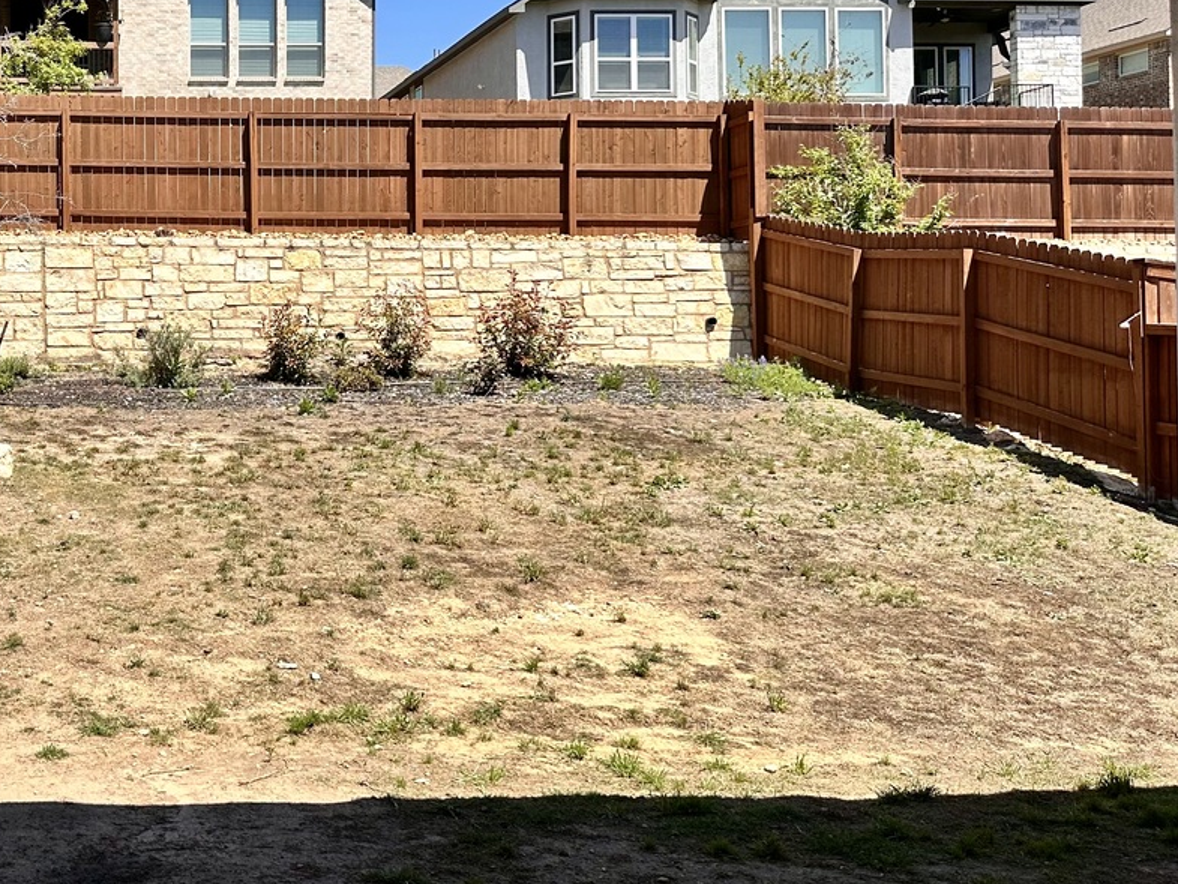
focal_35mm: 44
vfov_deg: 32.7
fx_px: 1498
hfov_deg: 39.8
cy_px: 326
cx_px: 122
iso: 80
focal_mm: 6.86
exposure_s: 1/3597
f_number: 1.78
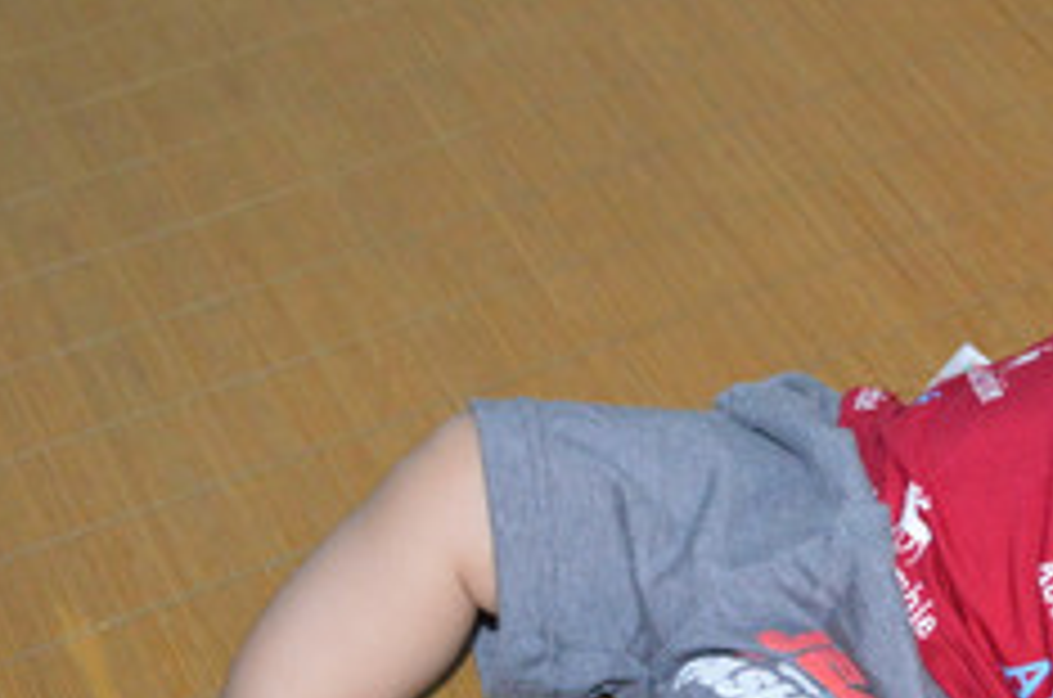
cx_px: 1030
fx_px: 3561
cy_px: 455
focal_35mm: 122
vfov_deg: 11.2
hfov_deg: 16.5
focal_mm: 38
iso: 3200
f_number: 4.8
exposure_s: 1/60
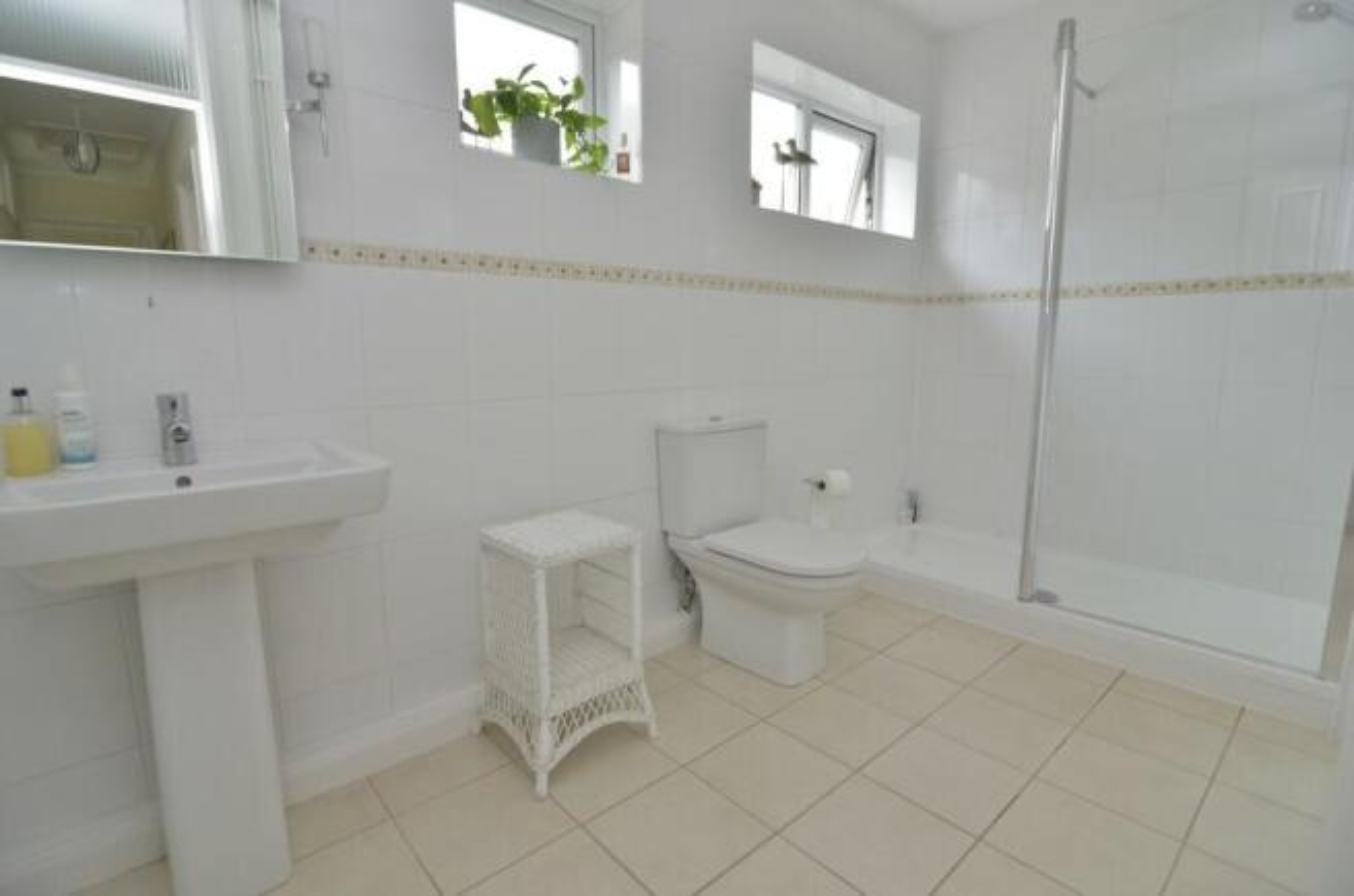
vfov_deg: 71.8
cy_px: 448
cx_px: 677
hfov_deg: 95.1
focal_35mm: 16
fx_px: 619
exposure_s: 1/60
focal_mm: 11
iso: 320
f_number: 4
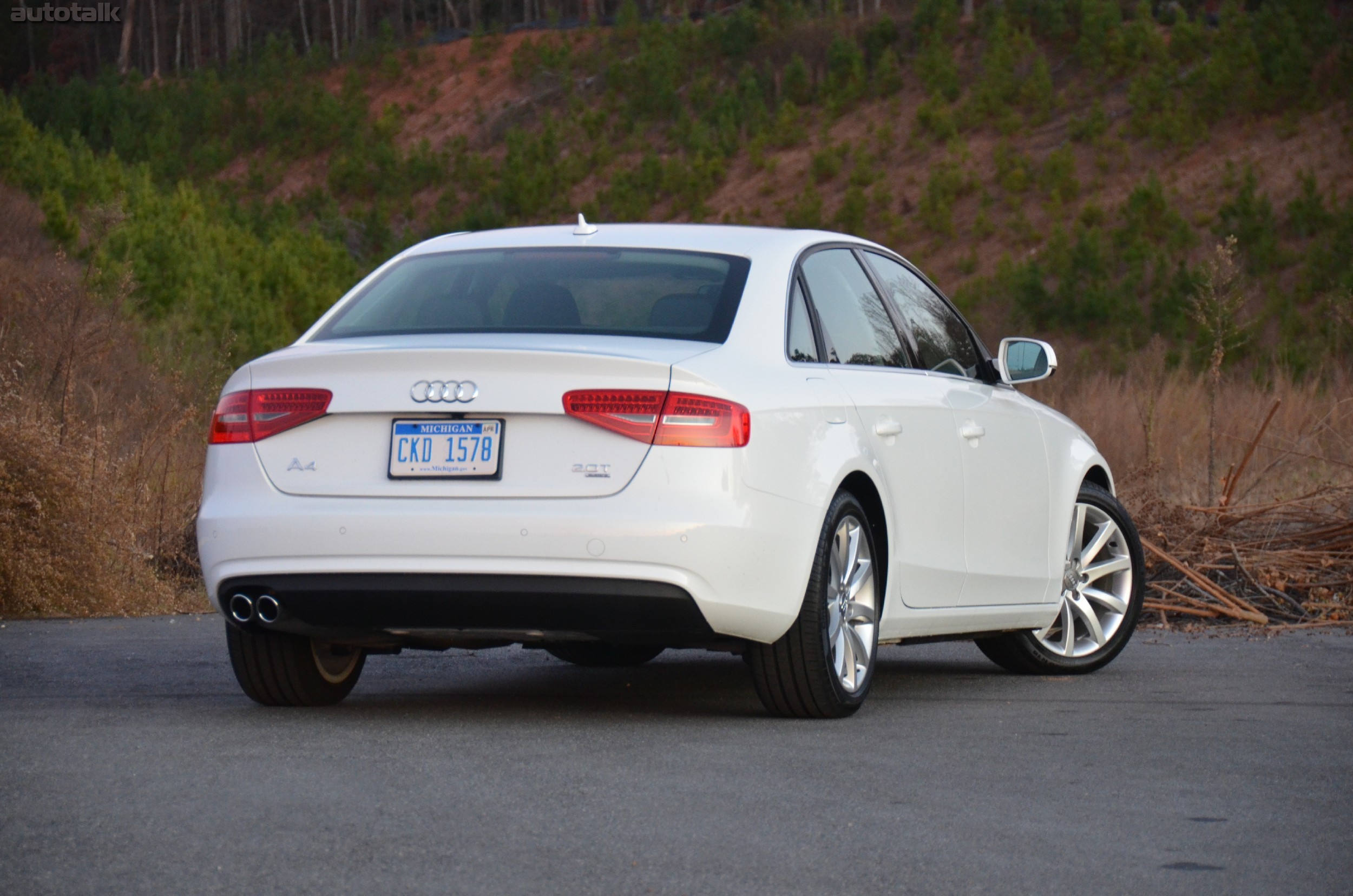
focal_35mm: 158
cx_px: 676
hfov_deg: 13.1
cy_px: 448
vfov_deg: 8.7
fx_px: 5907
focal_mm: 105
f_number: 5.3
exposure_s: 1/30
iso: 1600
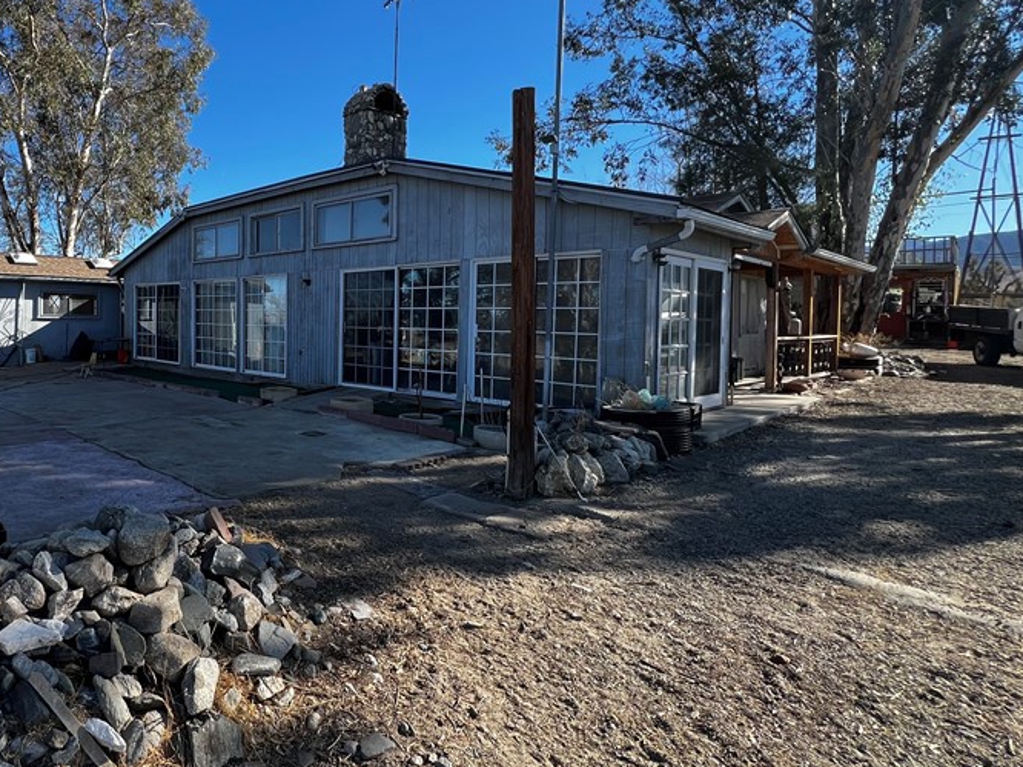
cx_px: 250
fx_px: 591
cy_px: 321
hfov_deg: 75.6
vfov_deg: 65.5
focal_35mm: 20
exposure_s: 1/595
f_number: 1.8
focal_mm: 1.57
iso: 32
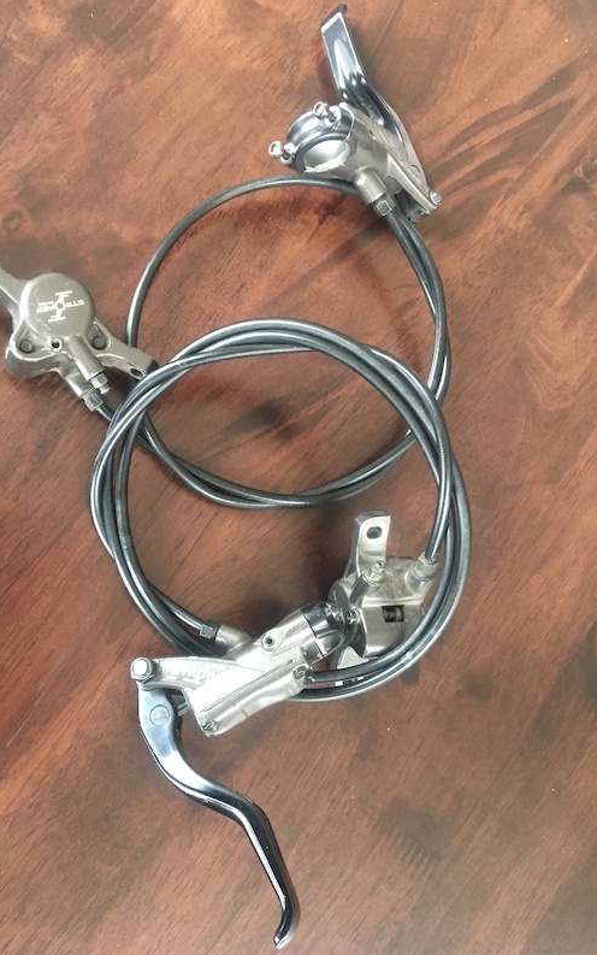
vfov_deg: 61.2
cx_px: 247
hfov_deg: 40.5
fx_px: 807
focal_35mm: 31
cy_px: 479
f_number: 2.2
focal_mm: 4.15
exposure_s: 1/20
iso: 200
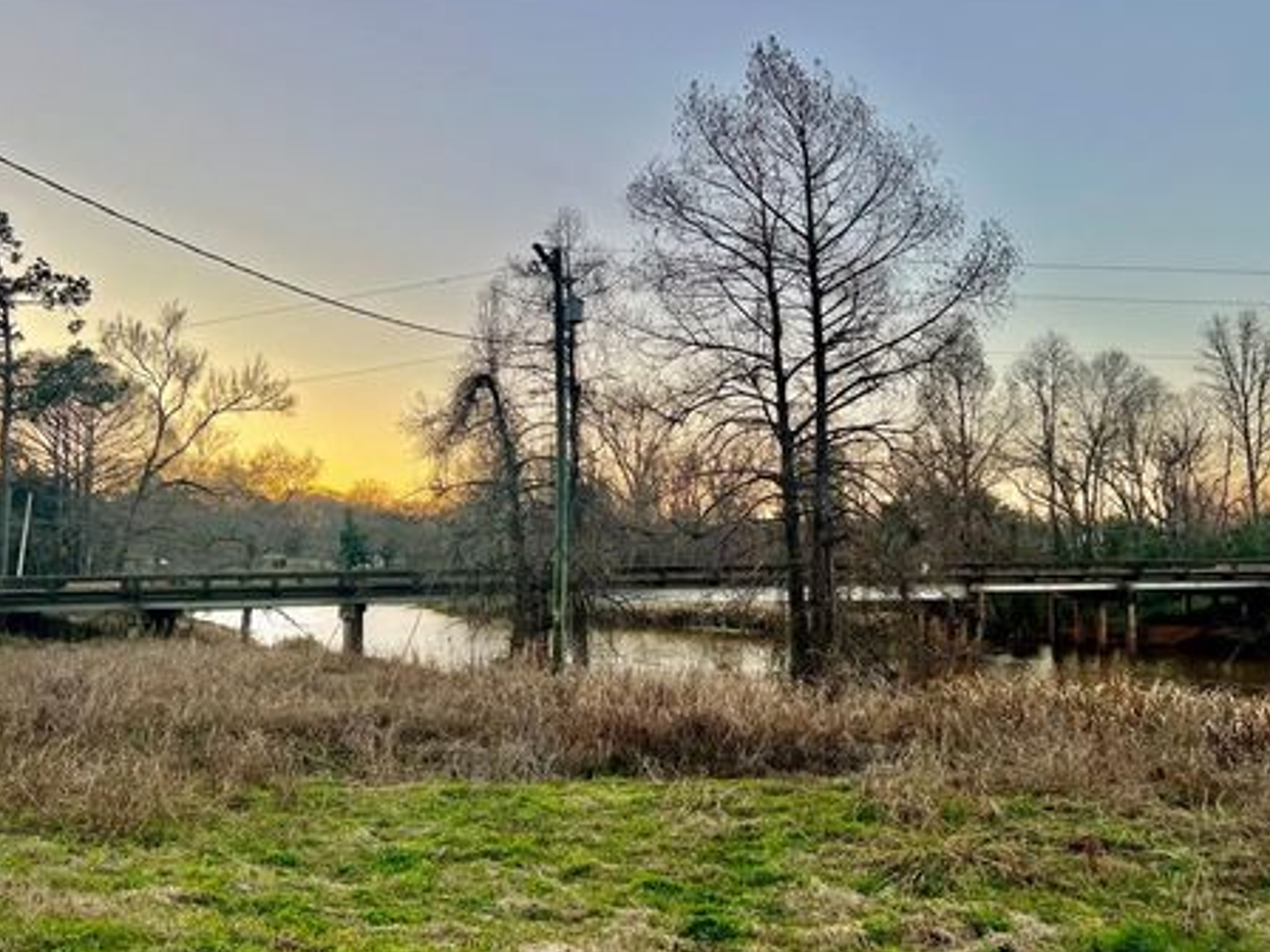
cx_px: 655
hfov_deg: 61.6
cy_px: 489
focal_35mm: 29
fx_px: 1064
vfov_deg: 48.2
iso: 50
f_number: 1.5
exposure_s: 1/360
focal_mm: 5.7
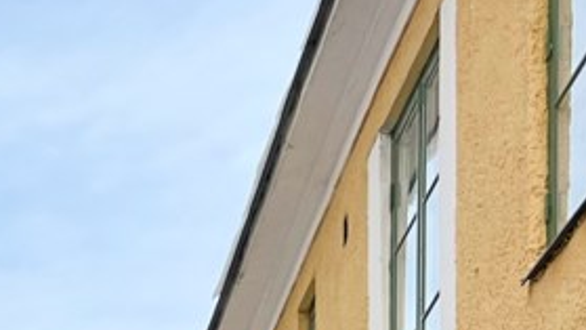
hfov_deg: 12.4
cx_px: -697
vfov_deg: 7.4
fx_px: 2269
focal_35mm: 146
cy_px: 958
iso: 50
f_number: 1.5
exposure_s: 1/2200
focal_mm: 5.7
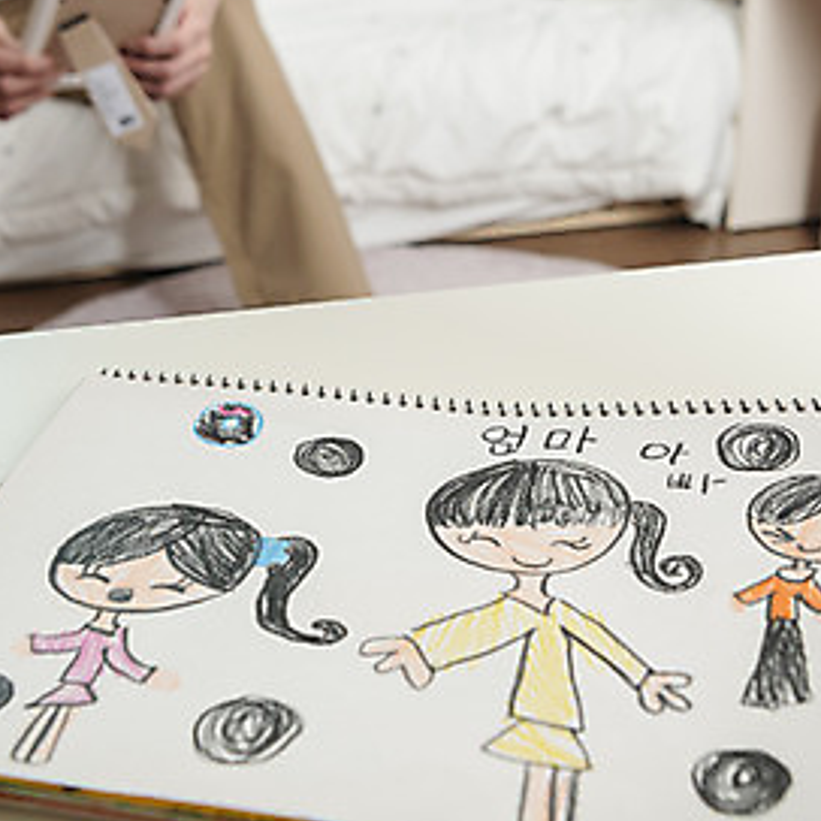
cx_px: 407
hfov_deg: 28.6
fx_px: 1610
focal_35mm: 60
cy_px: 362
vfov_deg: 28.6
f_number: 4.5
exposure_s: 1/125
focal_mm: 32
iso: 320
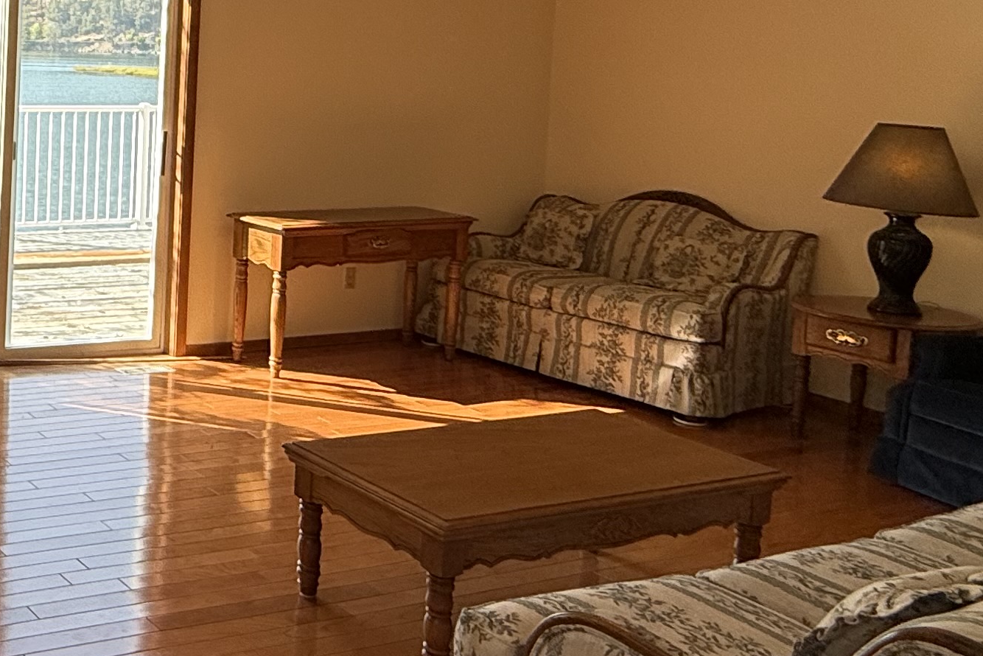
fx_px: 1202
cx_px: -128
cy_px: 112
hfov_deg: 36.7
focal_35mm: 44
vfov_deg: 29.7
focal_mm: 2.22
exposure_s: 1/344
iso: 64
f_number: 2.2
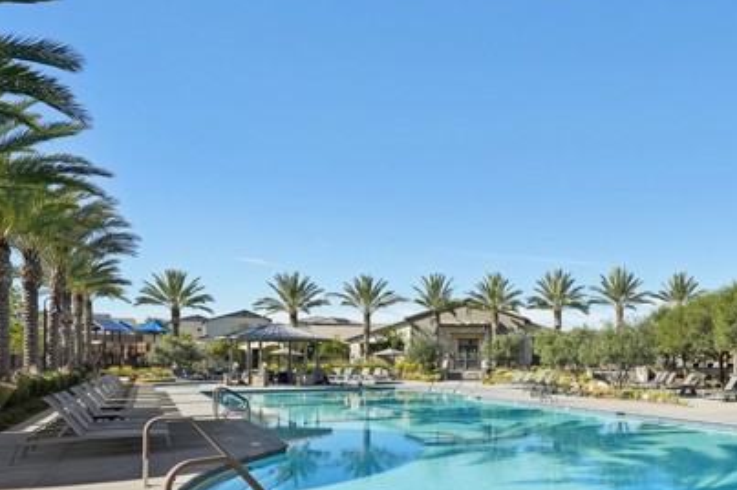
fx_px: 552
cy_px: 344
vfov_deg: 46.7
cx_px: 541
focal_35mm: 27
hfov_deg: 63.9
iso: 400
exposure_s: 1/1500
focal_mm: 17
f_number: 8
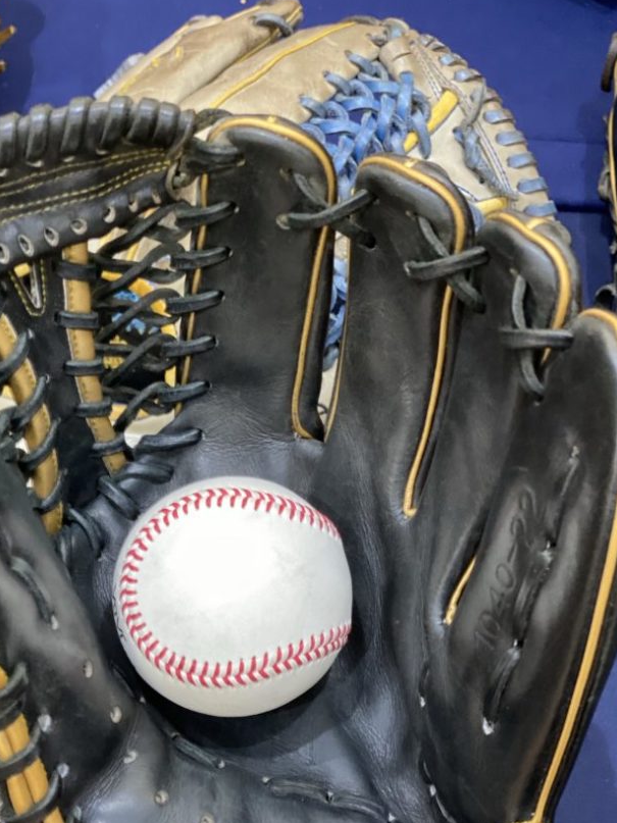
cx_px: 242
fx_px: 1569
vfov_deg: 29.3
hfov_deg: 22.2
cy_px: 510
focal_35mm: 66
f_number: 2
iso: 250
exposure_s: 1/40
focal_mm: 6
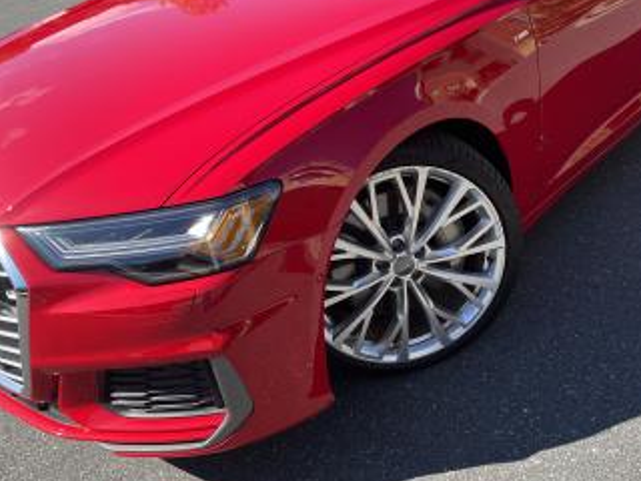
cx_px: 375
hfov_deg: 45.6
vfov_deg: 35.0
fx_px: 759
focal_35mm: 41
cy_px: 186
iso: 32
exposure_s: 1/924
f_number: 1.6
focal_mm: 4.2
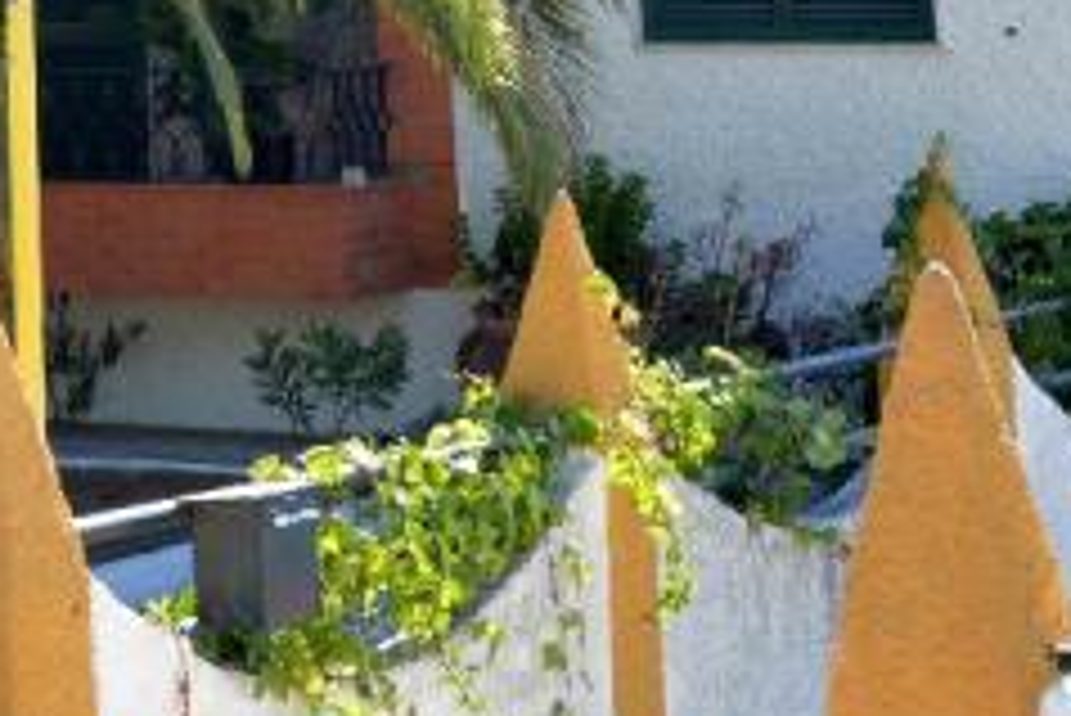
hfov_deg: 13.6
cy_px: -252
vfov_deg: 9.5
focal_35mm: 141
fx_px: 4197
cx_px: -558
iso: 160
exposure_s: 1/80
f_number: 8
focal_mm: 42
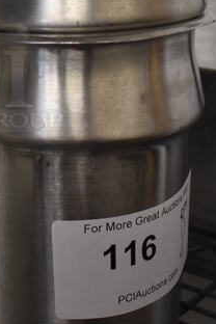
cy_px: 77
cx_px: -44
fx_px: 711
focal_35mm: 79
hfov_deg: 16.6
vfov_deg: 25.3
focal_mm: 18
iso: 1250
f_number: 3.5
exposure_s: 1/125
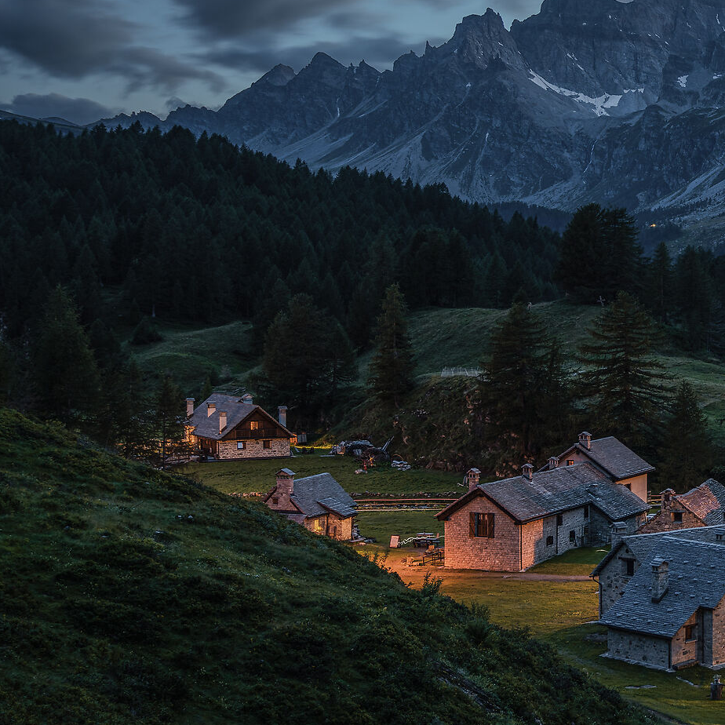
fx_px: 1517
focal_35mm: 64
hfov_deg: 24.2
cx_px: 890
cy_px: 271
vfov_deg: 26.8
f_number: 4
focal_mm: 29
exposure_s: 30
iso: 100
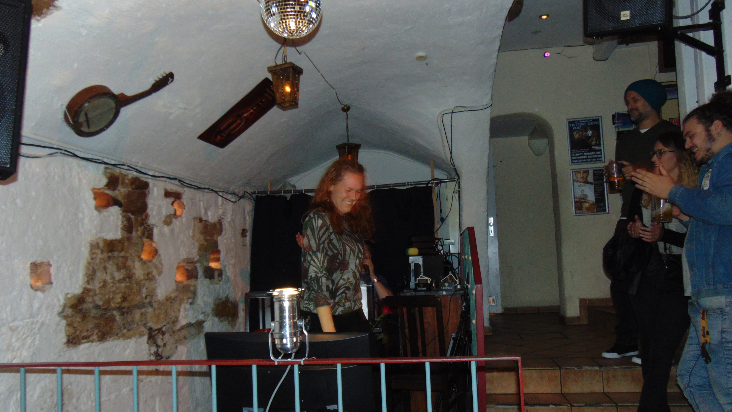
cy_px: 229
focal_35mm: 29
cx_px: 358
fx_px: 563
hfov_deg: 66.1
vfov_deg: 40.1
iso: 200
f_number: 3
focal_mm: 4.5
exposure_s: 1/8
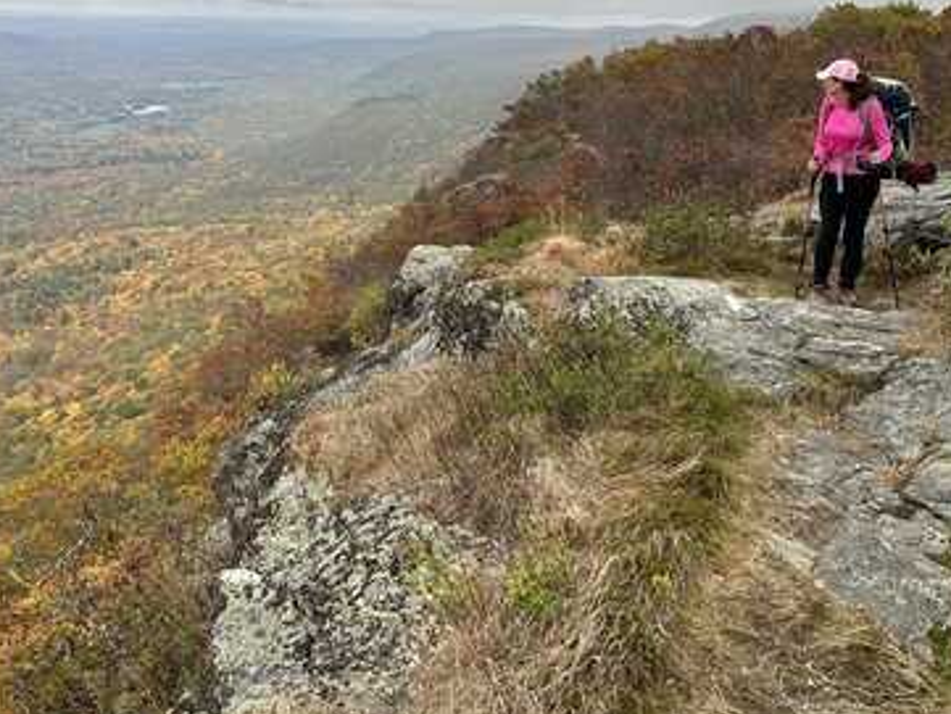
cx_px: 545
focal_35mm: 36
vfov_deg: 39.2
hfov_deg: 51.2
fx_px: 989
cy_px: 233
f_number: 1.5
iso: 50
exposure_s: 1/646
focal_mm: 5.7
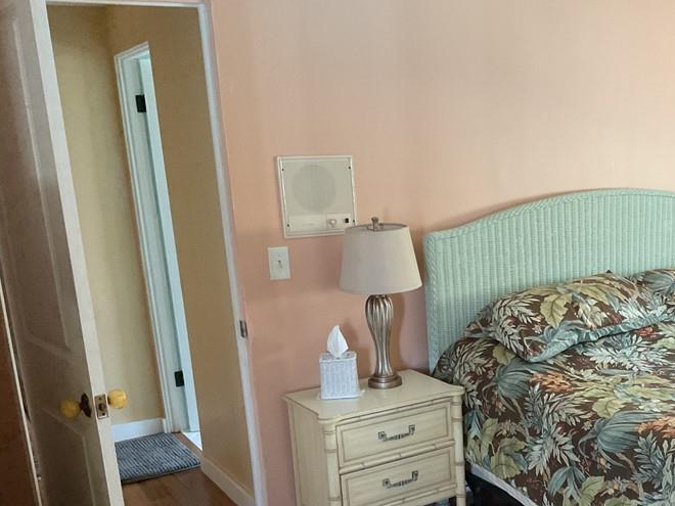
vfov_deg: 31.6
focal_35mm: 45
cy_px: 375
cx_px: 515
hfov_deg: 40.7
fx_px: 877
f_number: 1.8
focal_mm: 3
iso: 200
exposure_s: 1/60
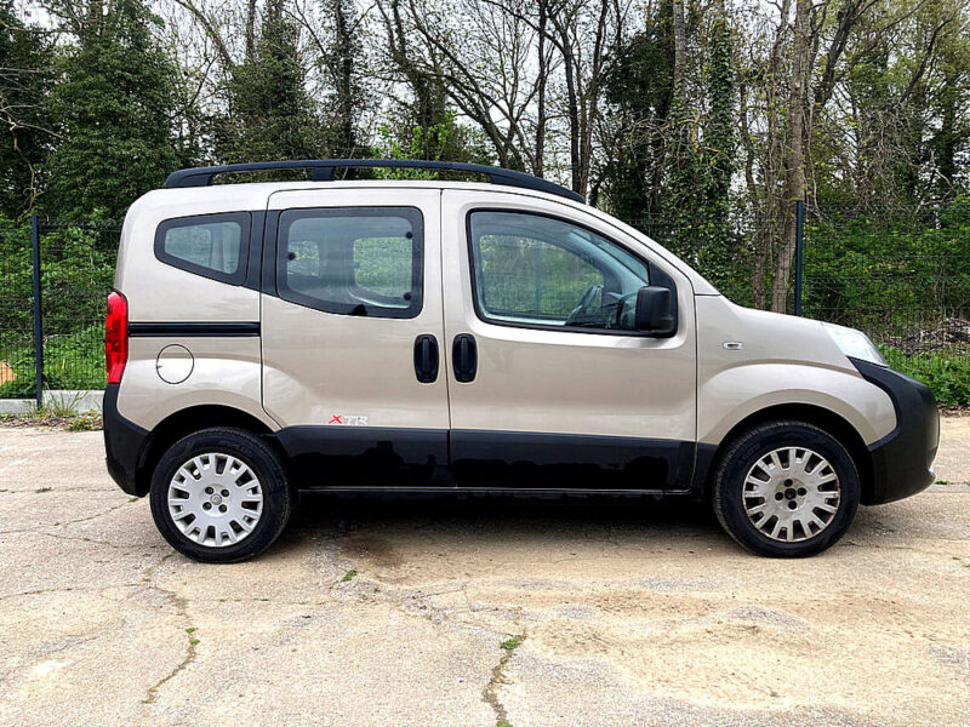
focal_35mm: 28
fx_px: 785
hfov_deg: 63.4
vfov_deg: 49.7
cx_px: 485
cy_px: 364
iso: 20
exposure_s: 1/245
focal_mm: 3.99
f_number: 1.8
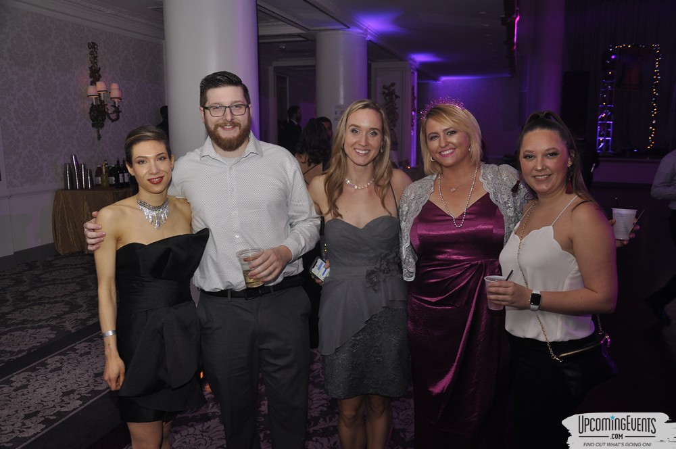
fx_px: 619
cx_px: 338
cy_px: 224
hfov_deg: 57.3
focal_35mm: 33
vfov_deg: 39.9
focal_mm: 22
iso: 400
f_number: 5
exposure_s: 1/60
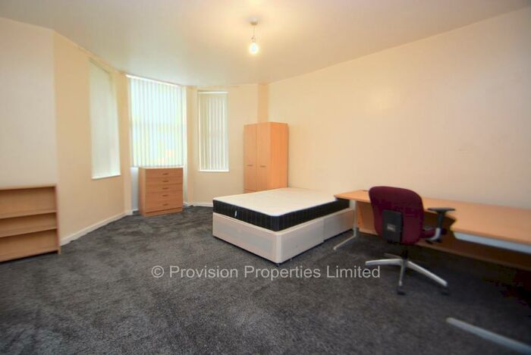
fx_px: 221
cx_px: 266
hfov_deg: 100.3
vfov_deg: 77.4
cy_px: 178
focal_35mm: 15
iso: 800
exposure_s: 1/60
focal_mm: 10
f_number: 4
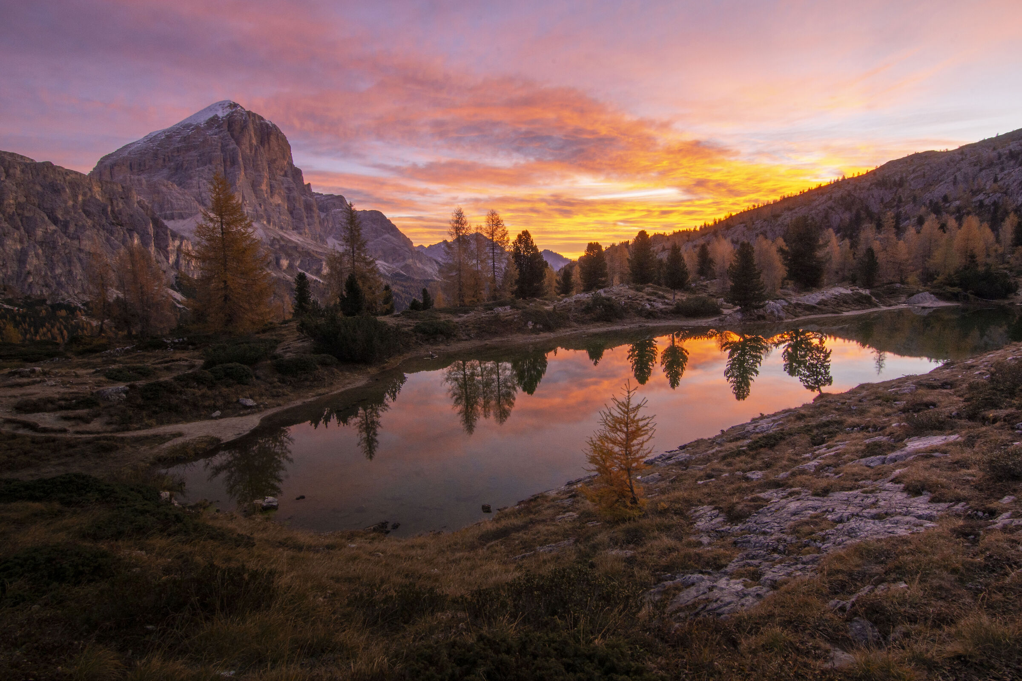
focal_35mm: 16
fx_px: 468
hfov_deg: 95.0
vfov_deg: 72.1
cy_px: 340
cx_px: 511
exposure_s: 1/4
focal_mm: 11
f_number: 18
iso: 200
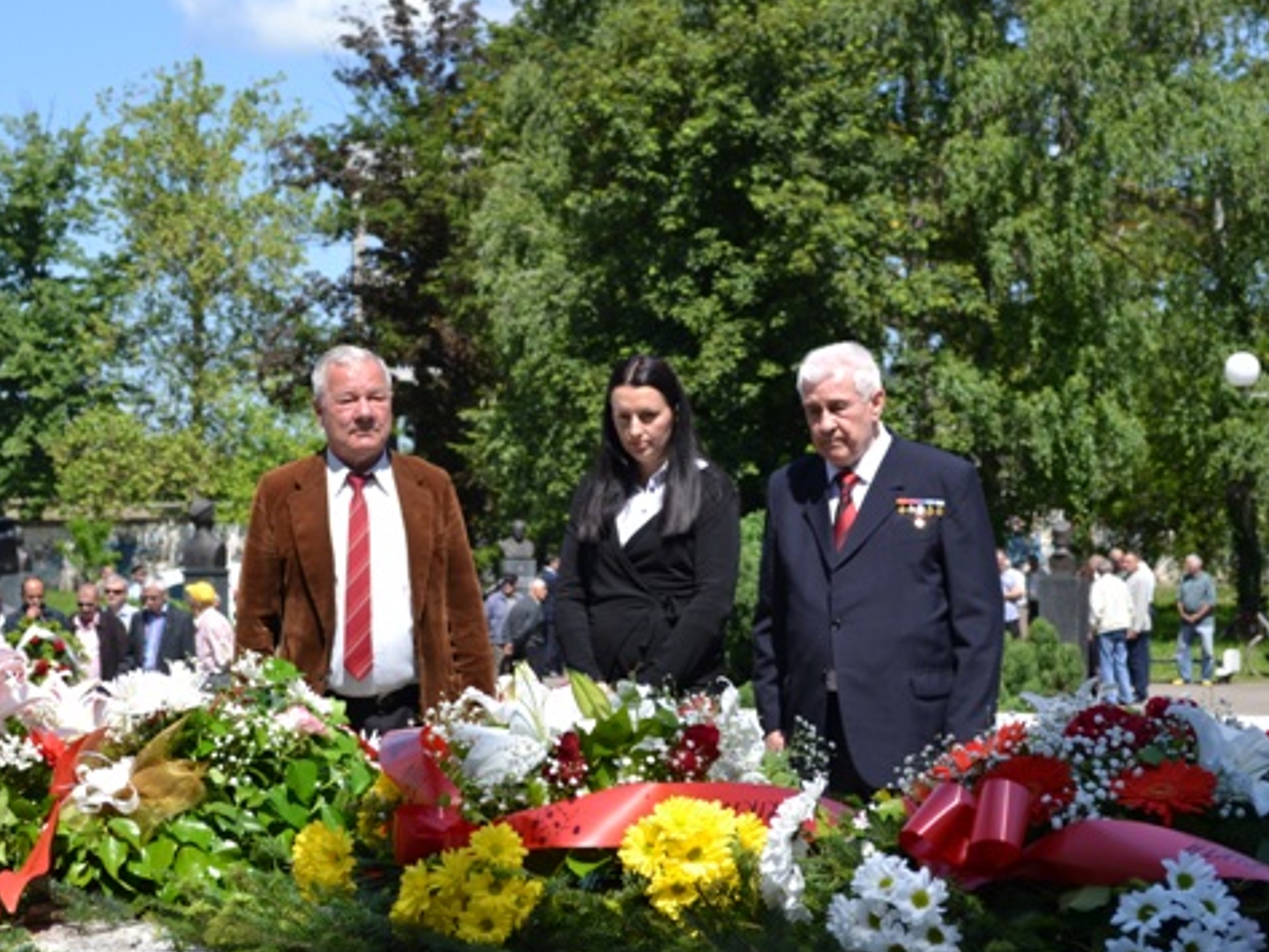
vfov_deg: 18.0
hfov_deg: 23.8
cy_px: 487
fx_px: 3007
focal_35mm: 82
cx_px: 622
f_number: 7.1
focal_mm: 42
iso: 100
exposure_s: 1/200
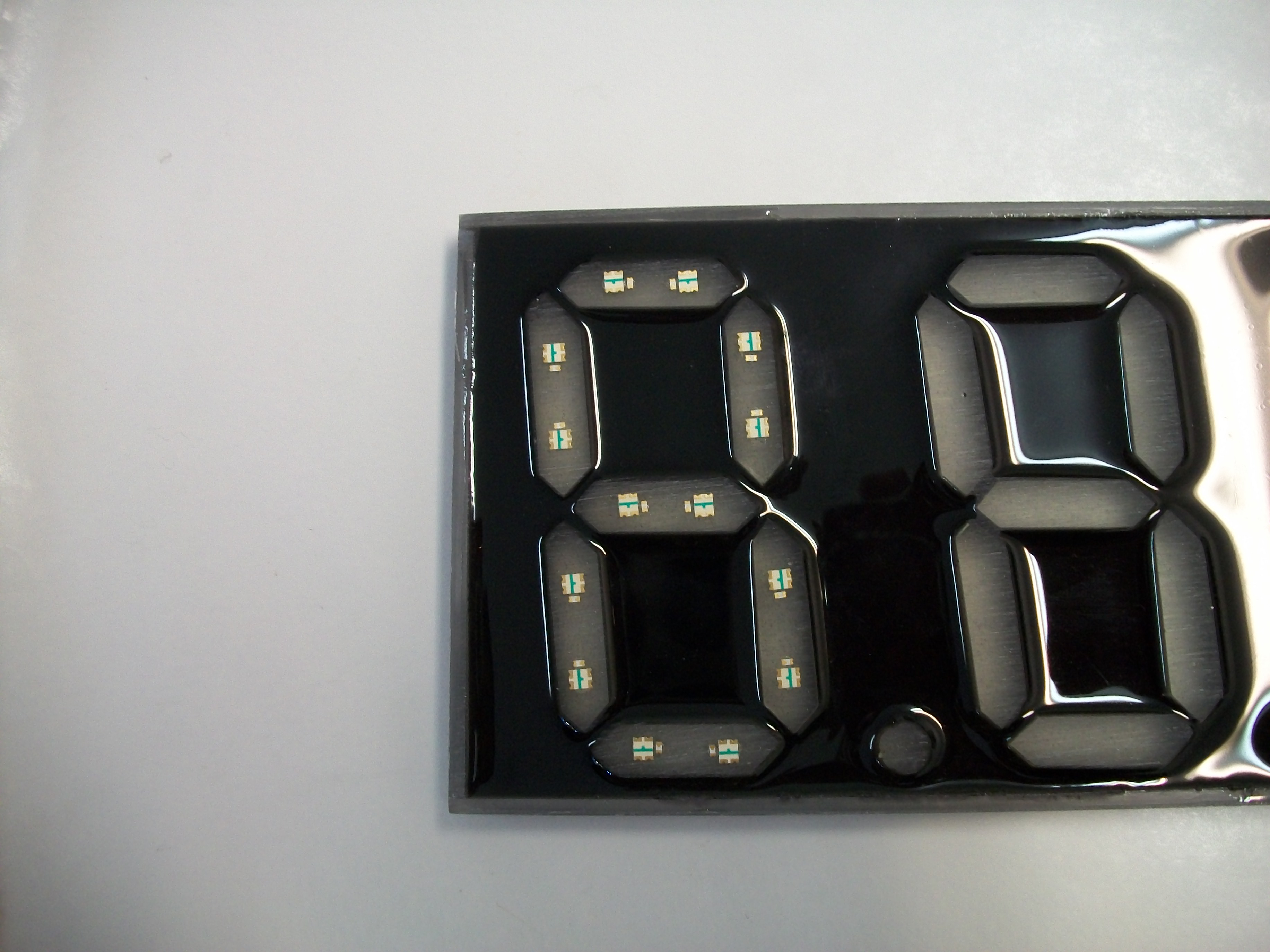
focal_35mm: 32
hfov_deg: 56.8
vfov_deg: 44.2
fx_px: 1174
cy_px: 476
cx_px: 635
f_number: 2.9
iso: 160
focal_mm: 5.7
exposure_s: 1/25
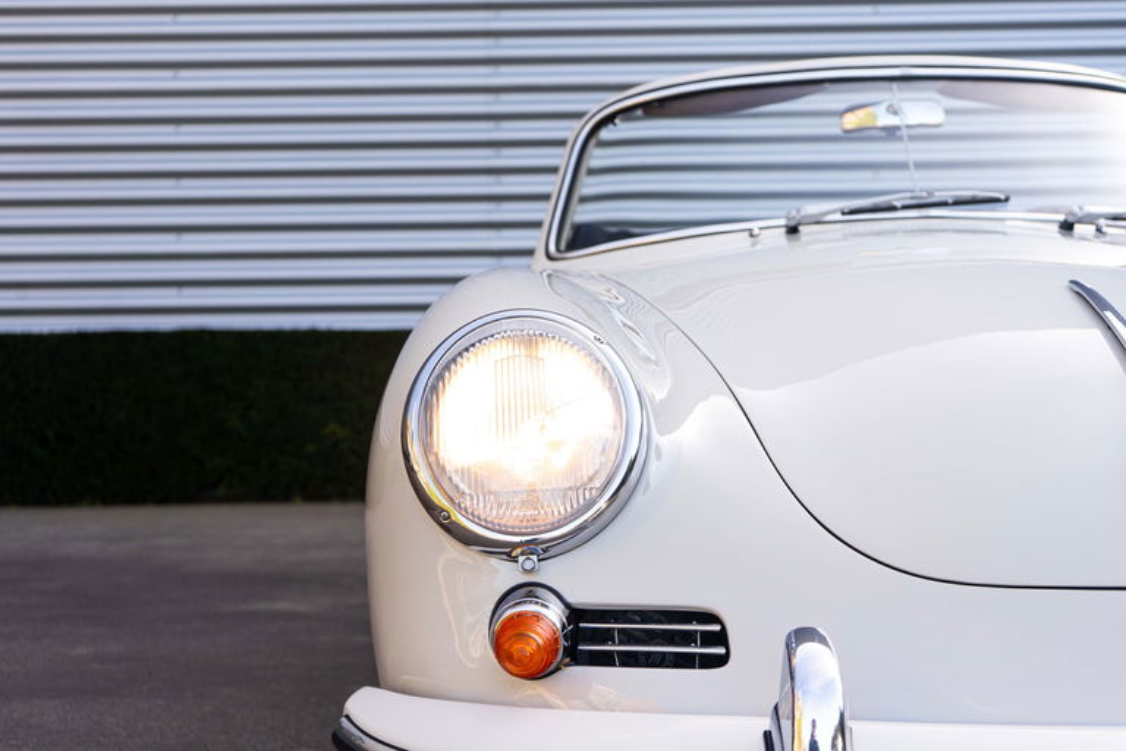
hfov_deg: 38.2
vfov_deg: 26.0
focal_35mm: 52
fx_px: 1626
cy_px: 376
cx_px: 563
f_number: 4.5
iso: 50
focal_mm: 52
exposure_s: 1/60
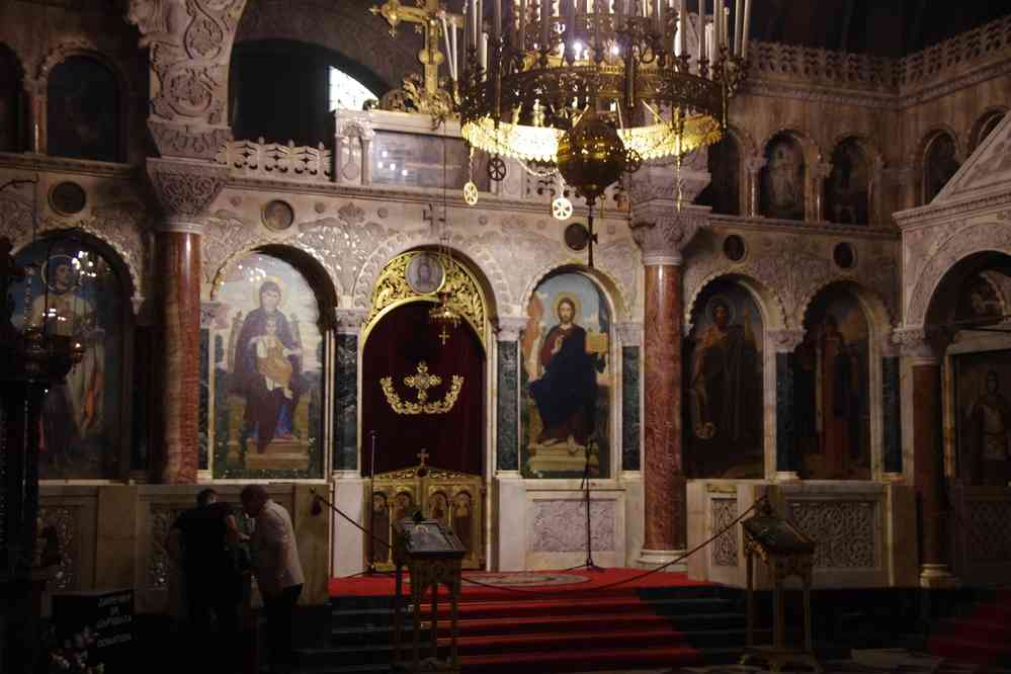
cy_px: 337
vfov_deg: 23.3
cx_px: 506
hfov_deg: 34.4
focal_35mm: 58
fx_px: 1634
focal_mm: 38.8
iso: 3200
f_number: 4.5
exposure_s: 1/20
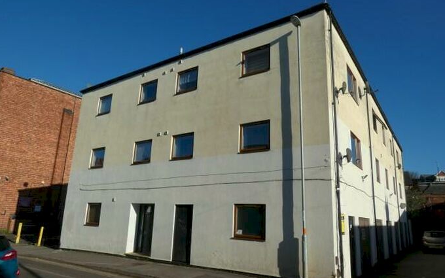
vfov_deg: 51.1
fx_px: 291
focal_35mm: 24
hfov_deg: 74.8
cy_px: 143
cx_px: 226
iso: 80
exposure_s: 1/800
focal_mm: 4
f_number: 4.5
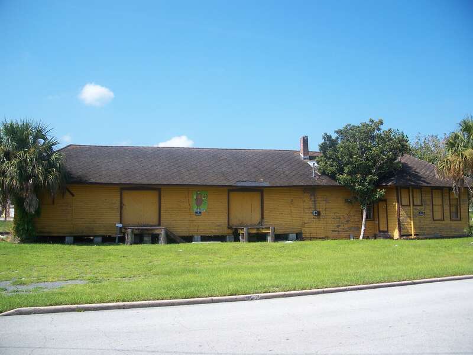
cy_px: 178
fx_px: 506
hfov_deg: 50.1
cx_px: 236
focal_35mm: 37
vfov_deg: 38.7
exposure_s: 1/640
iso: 64
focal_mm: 7.8
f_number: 2.8
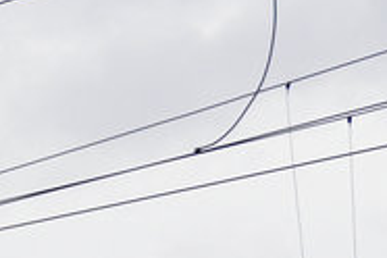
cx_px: -585
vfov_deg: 3.5
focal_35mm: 387
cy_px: 652
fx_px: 4160
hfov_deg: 5.1
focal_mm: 40
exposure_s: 1/1000
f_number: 4
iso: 400
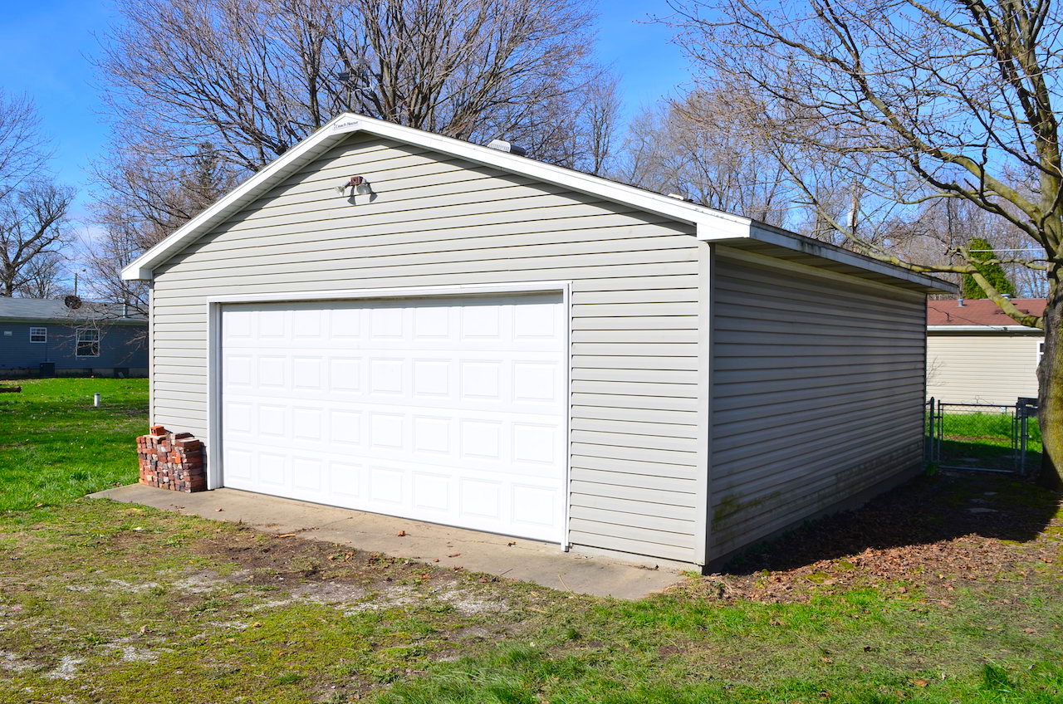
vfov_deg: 43.4
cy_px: 352
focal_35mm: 30
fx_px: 884
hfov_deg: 62.0
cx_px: 532
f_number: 11
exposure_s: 1/160
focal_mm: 20
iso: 100
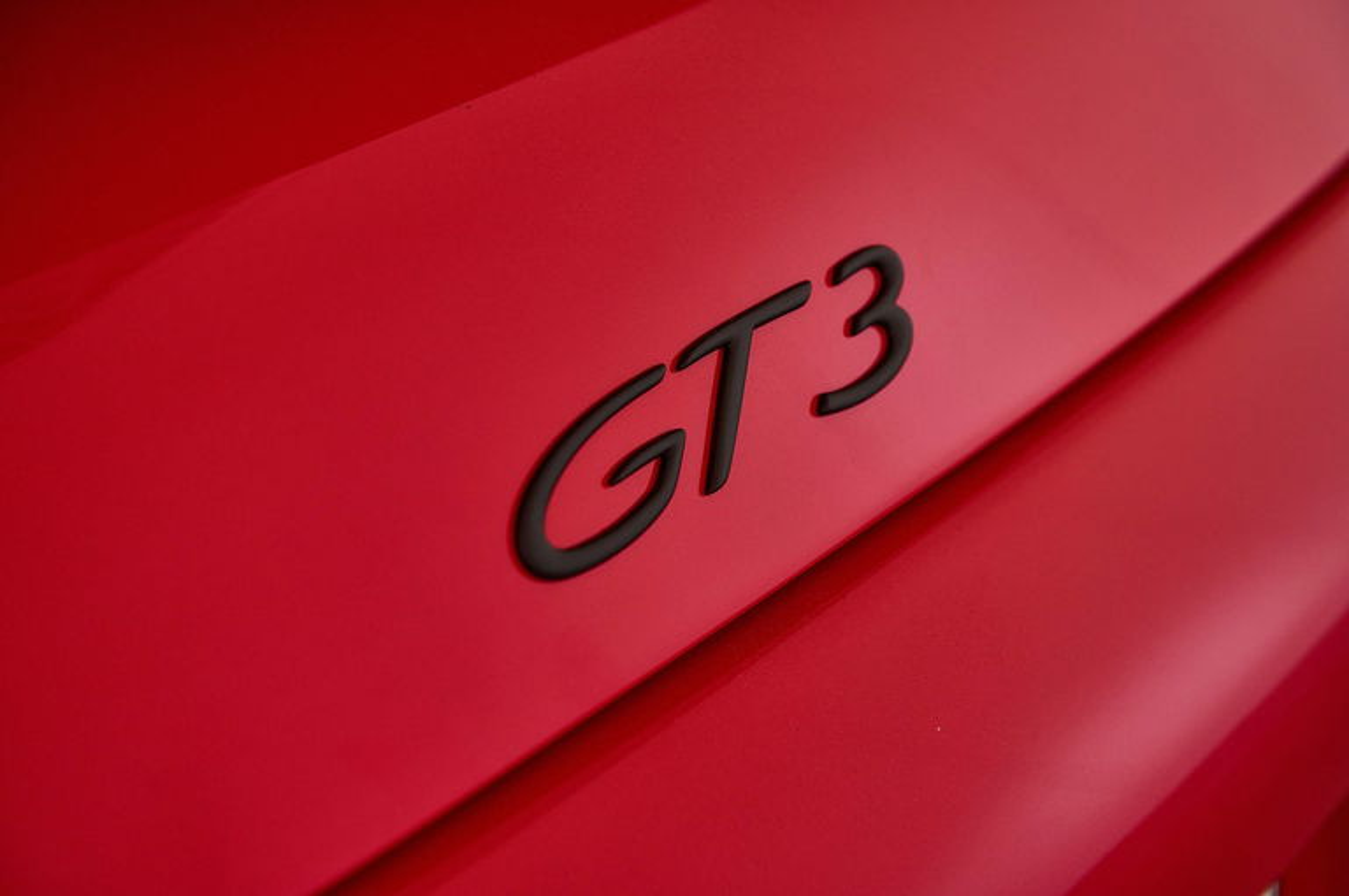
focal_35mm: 70
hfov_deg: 28.9
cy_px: 448
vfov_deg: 19.4
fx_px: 2620
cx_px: 674
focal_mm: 70
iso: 500
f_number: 4.5
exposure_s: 1/125
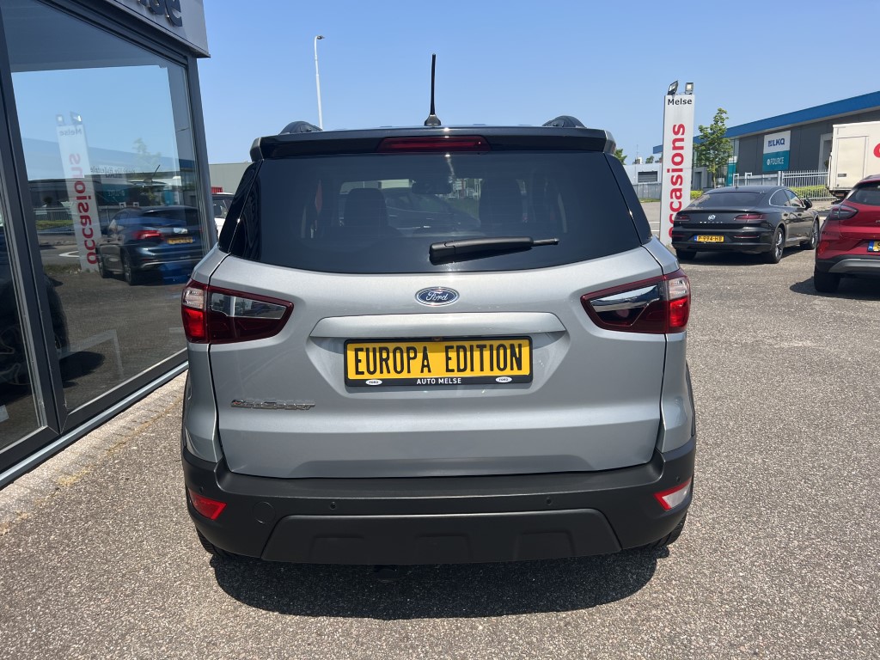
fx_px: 661
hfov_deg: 67.3
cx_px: 440
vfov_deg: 53.1
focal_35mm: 26
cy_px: 330
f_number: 1.5
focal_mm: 5.7
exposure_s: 1/3571
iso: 50
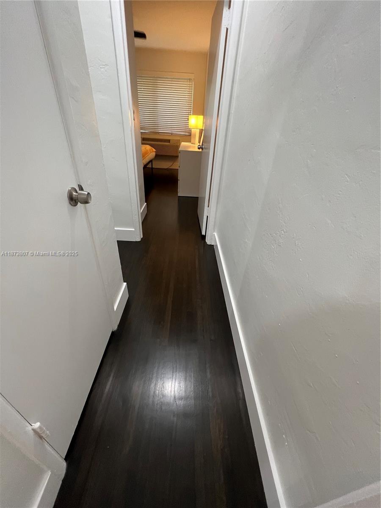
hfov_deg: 89.9
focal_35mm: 13
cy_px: 254
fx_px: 191
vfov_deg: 106.2
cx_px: 190
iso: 320
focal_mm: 1.57
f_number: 1.8
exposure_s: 1/60
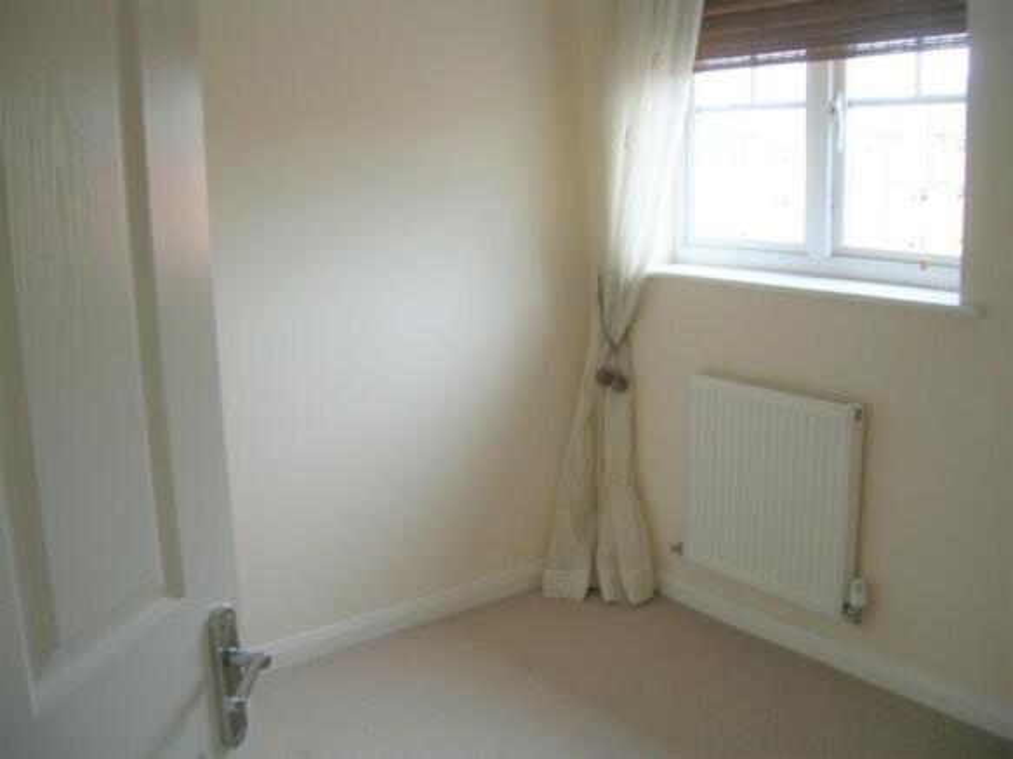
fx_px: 1024
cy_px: 380
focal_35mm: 35
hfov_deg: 52.6
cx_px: 506
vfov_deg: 40.7
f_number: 2.8
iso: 50
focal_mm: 5.4
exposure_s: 1/43
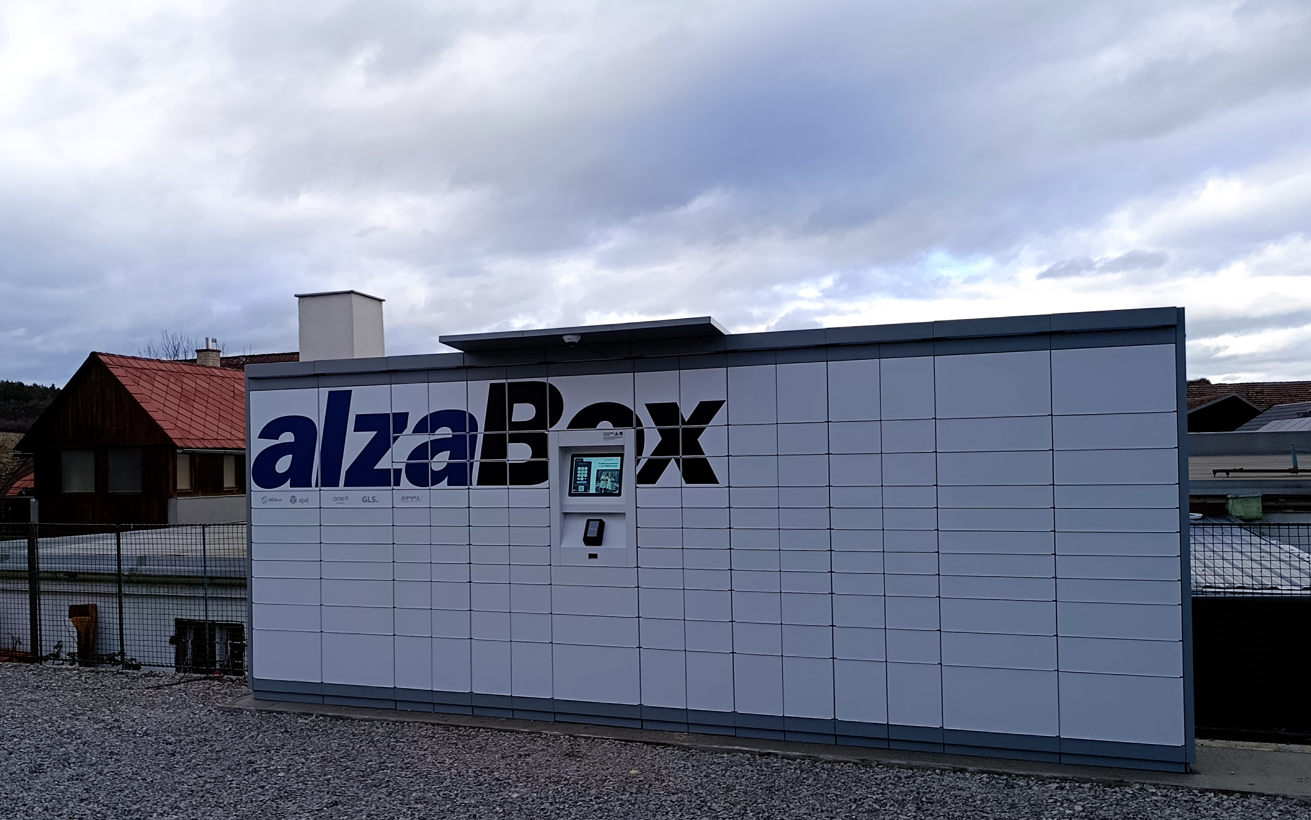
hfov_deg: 60.8
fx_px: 1108
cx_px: 537
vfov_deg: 40.5
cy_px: 462
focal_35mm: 31
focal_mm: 6.11
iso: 50
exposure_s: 1/188
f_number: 1.65
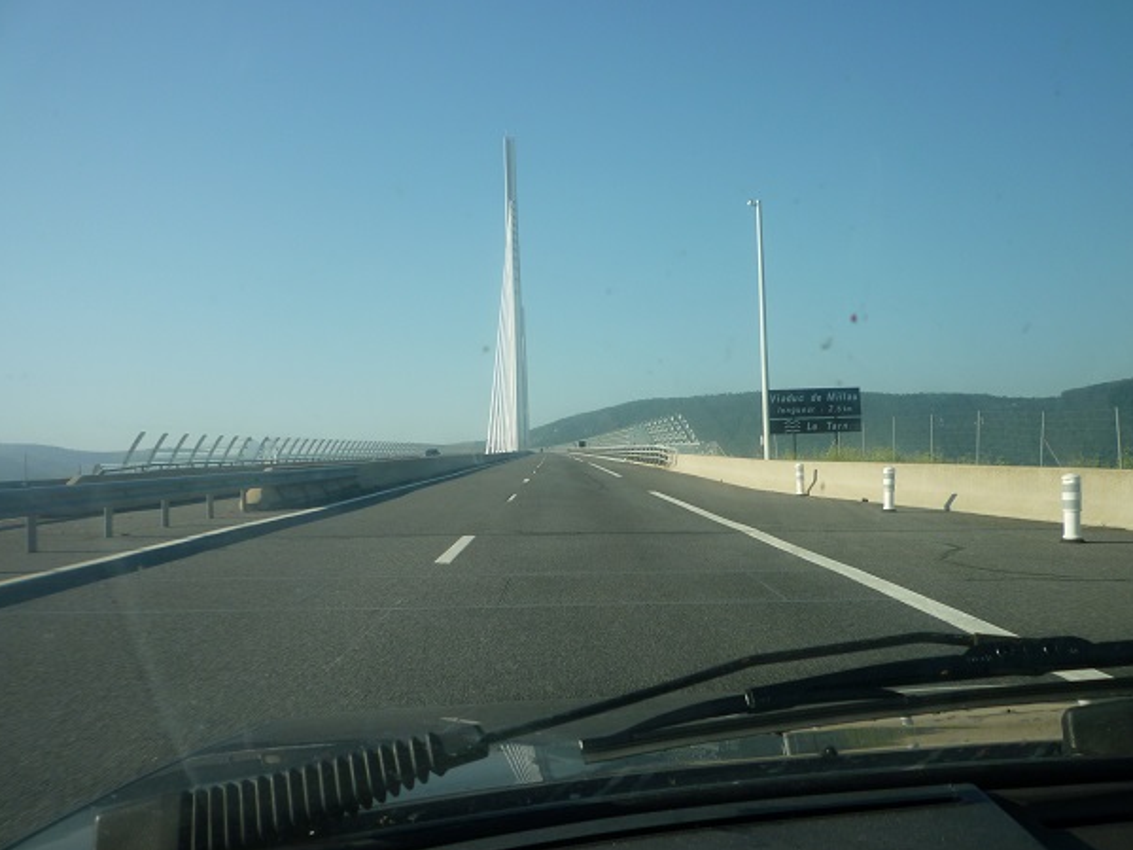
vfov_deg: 45.4
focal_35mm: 31
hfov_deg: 58.3
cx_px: 596
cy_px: 447
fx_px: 1014
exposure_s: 1/500
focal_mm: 5.2
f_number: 3.5
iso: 80
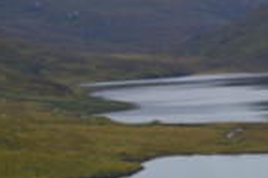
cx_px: 219
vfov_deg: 5.2
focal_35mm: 262
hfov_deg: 7.9
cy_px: 52
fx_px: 1948
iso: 280
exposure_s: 1/125
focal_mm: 50
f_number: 5.6
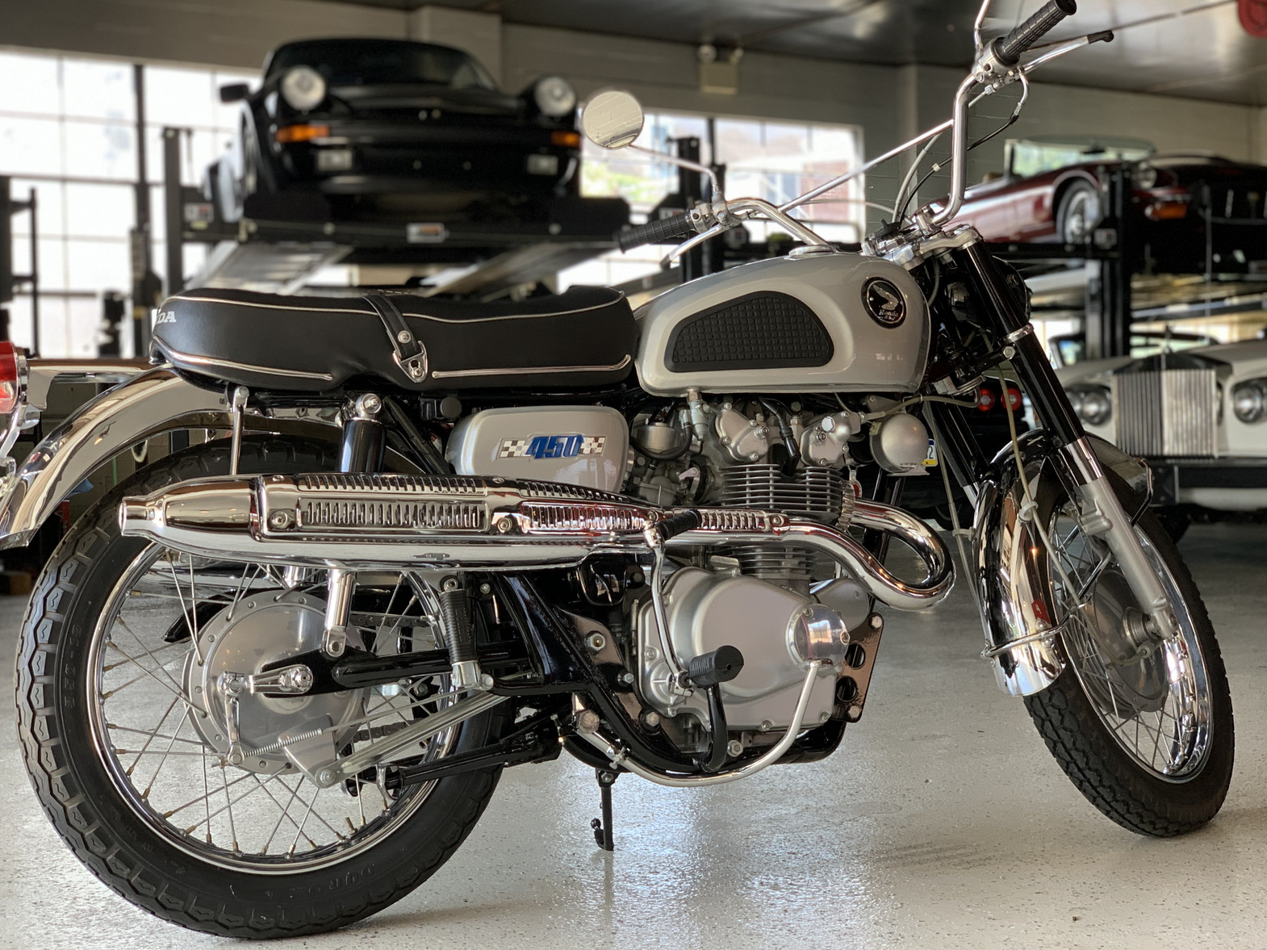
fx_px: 1940
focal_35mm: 53
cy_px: 476
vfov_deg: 27.5
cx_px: 628
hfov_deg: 36.2
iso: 100
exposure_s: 1/120
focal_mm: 6
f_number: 2.4
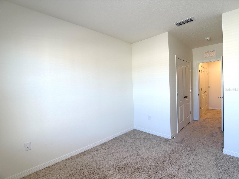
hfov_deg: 71.6
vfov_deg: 56.8
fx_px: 166
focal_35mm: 24
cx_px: 120
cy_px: 90
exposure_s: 1/120
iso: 64
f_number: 1.78
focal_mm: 6.76
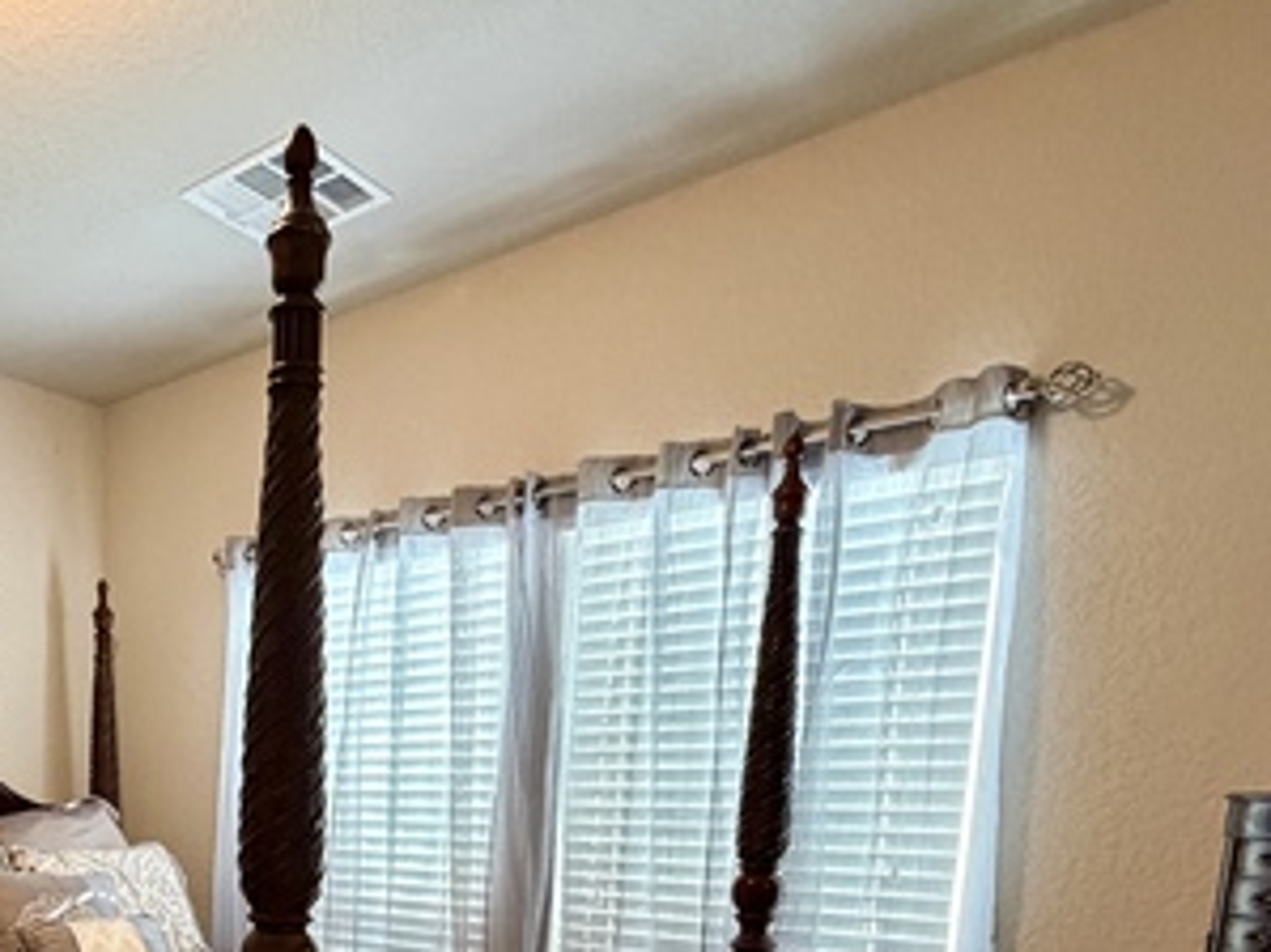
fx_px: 1101
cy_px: 965
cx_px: 183
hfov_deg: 54.1
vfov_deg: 40.6
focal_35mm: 30
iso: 500
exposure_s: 1/60
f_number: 2.2
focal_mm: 2.22
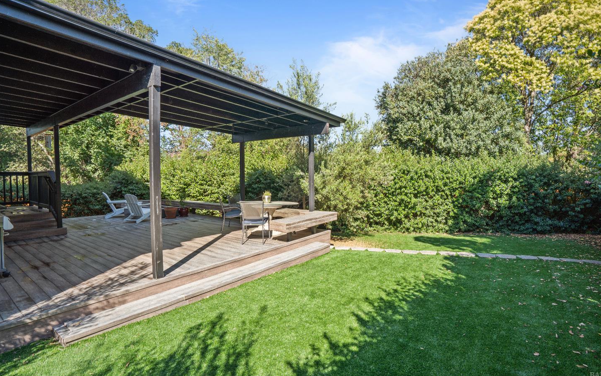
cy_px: 181
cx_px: 311
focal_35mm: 17
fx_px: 278
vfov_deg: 68.0
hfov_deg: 94.3
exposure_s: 1/80
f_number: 7.1
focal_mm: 16
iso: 160
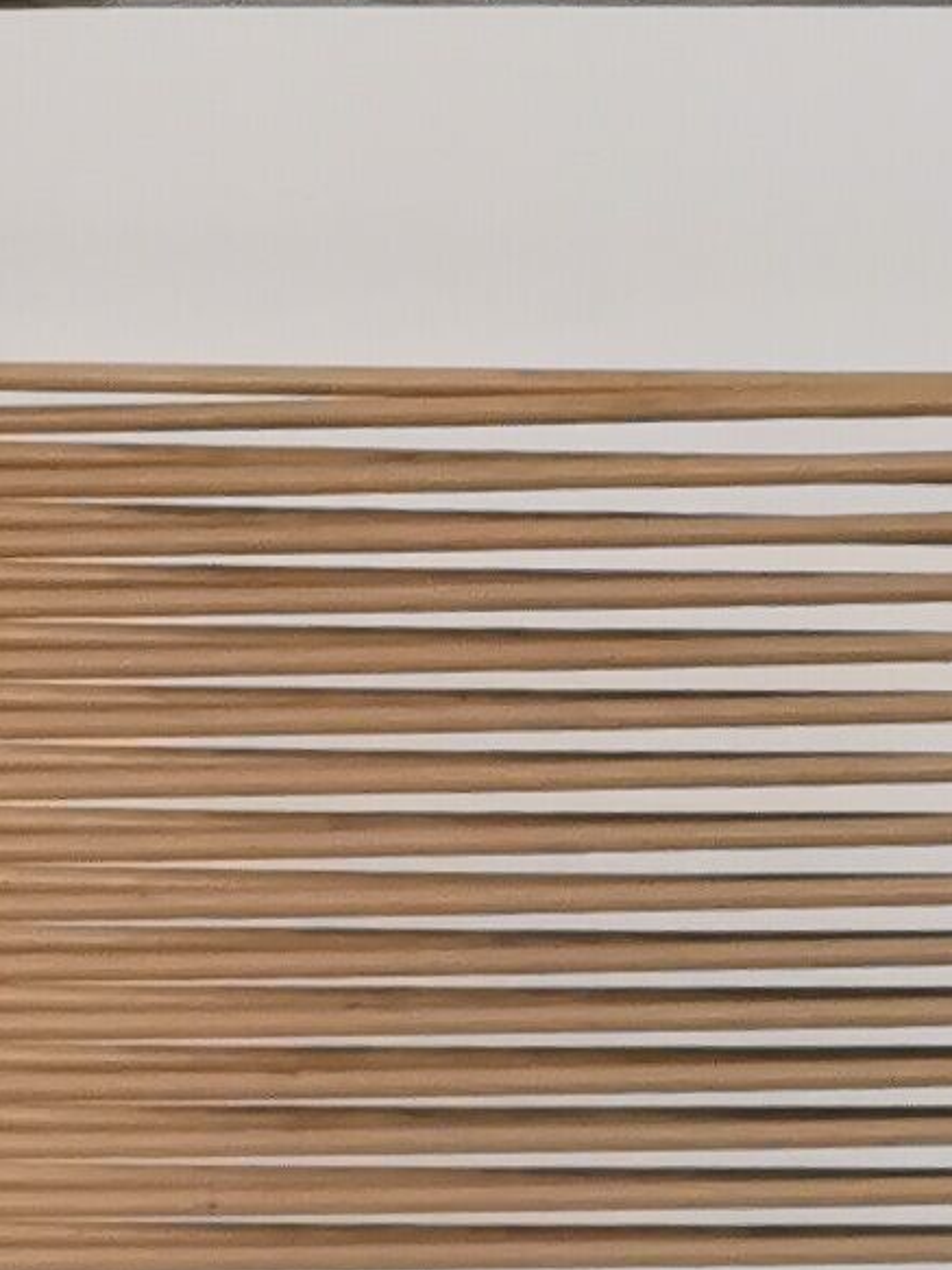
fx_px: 6199
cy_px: 3302
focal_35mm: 169
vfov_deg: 9.9
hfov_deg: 8.7
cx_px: -54
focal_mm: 5.56
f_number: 1.6
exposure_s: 1/60
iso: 400
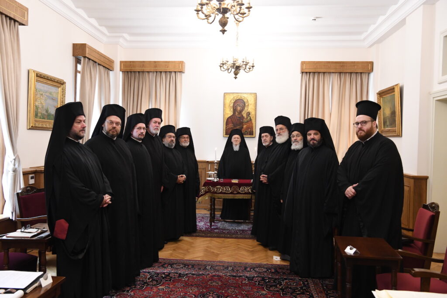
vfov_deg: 38.9
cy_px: 149
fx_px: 422
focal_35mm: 34
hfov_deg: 55.8
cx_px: 224
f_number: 7.1
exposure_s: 1/80
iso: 4000
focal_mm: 34
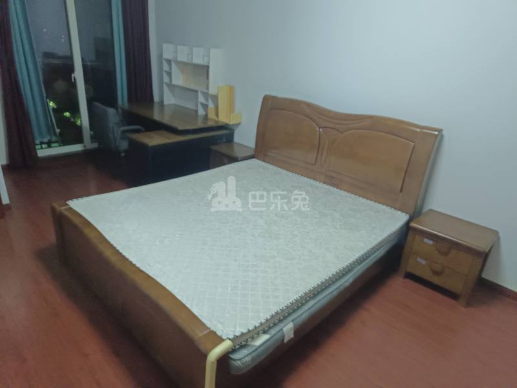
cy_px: 194
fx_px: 344
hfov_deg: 73.9
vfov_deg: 58.9
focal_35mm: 23
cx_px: 258
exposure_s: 1/50
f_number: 1.88
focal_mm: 5.59
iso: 1941
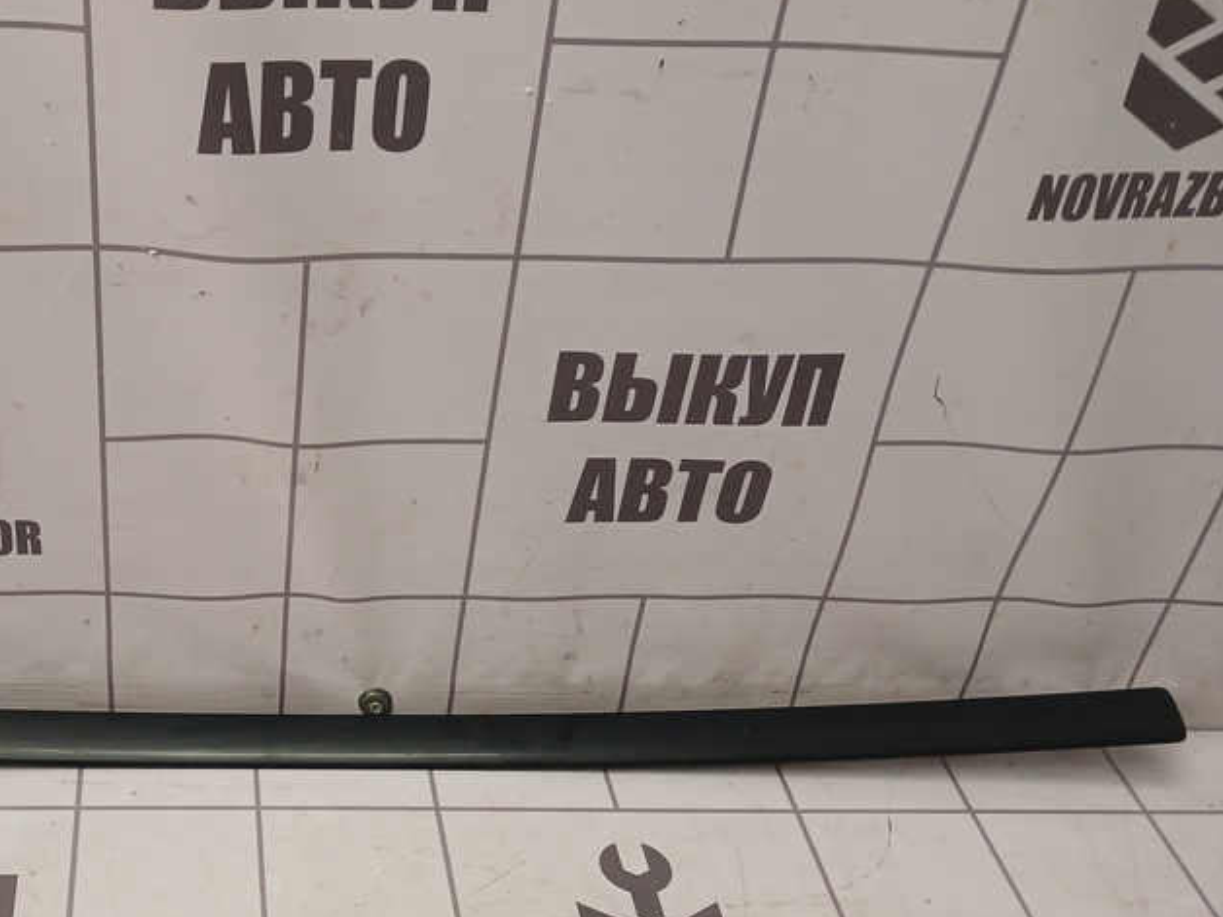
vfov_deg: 32.5
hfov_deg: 41.0
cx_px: 230
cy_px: 644
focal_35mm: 44
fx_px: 1555
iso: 125
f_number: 1.8
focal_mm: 4
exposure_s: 1/50
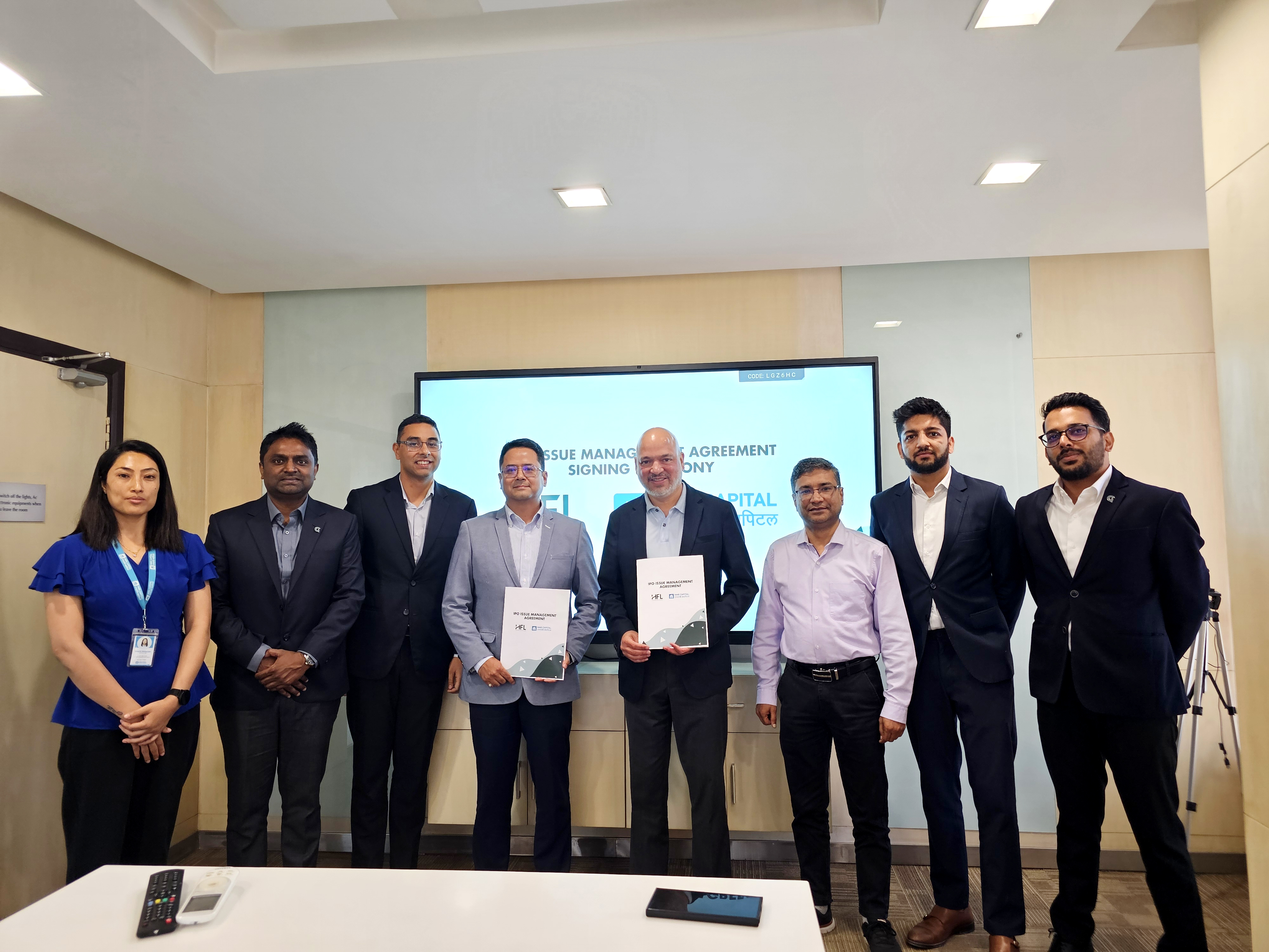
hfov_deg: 73.9
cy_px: 476
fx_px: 843
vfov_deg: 58.9
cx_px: 634
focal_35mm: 23
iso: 125
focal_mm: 6.3
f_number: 1.7
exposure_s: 1/60
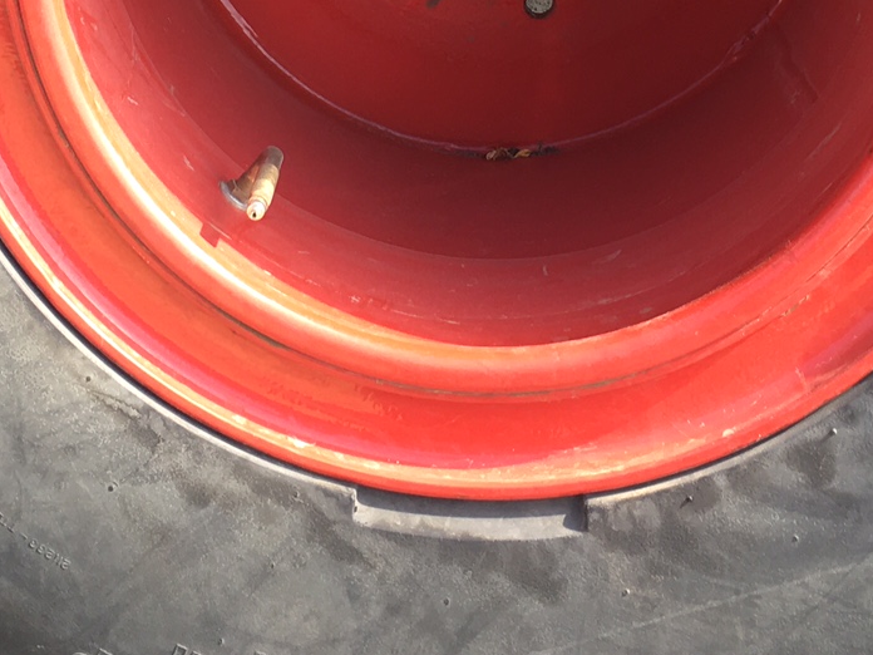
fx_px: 2118
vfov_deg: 16.6
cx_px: 454
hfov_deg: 23.3
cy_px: -206
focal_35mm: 84
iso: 25
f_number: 2.2
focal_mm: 4.15
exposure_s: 1/111
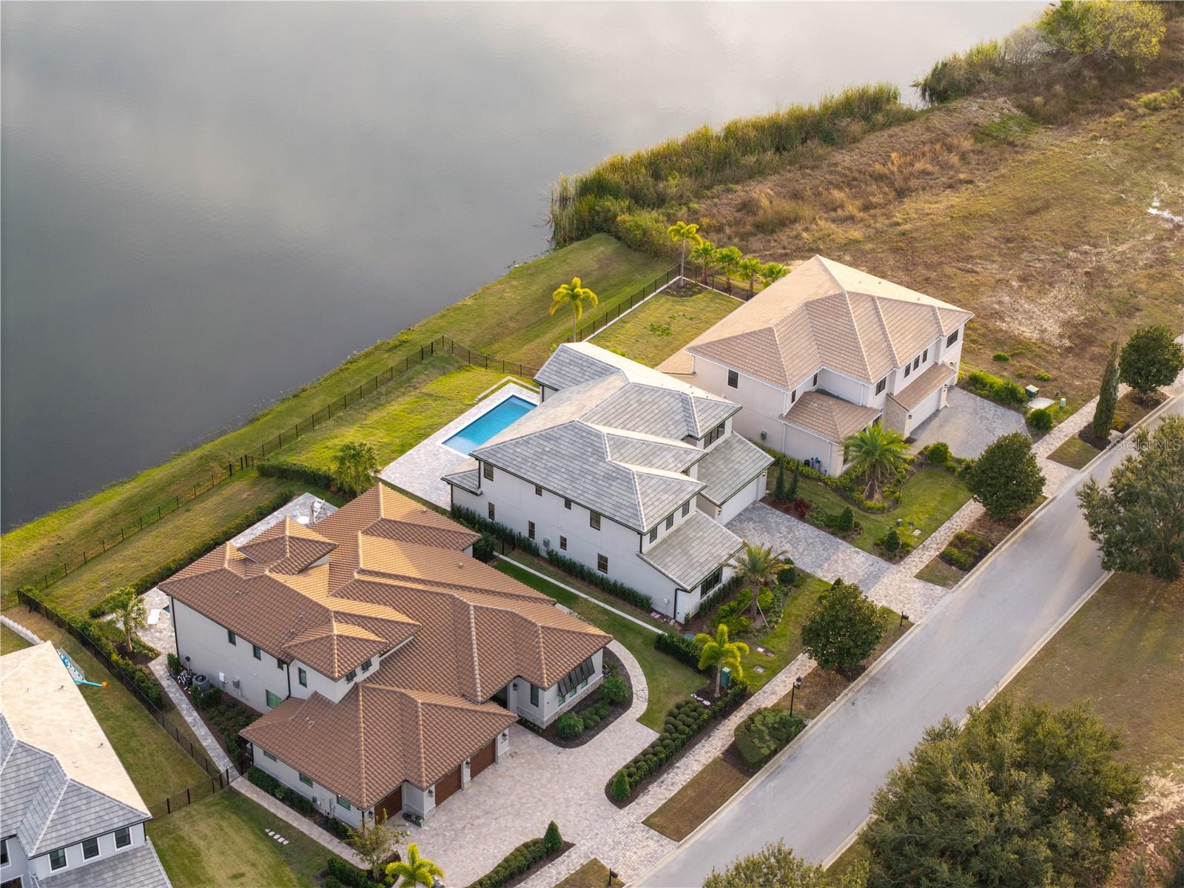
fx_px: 2394
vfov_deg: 21.0
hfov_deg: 27.8
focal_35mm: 70
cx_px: 592
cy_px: 444
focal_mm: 19.35
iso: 100
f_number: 2.8
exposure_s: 1/100
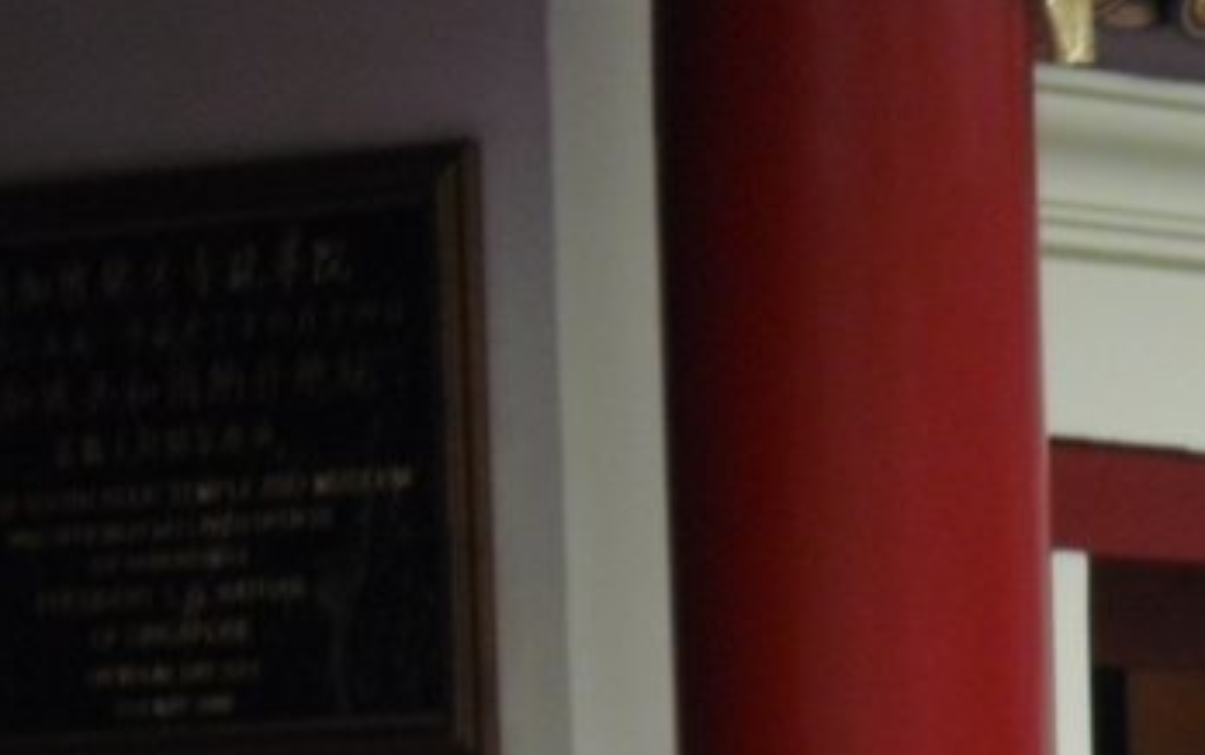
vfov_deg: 5.4
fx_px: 7985
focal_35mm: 243
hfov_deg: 8.5
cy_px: 1202
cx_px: 1648
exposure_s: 1/80
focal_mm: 12.8
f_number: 4.2
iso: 200
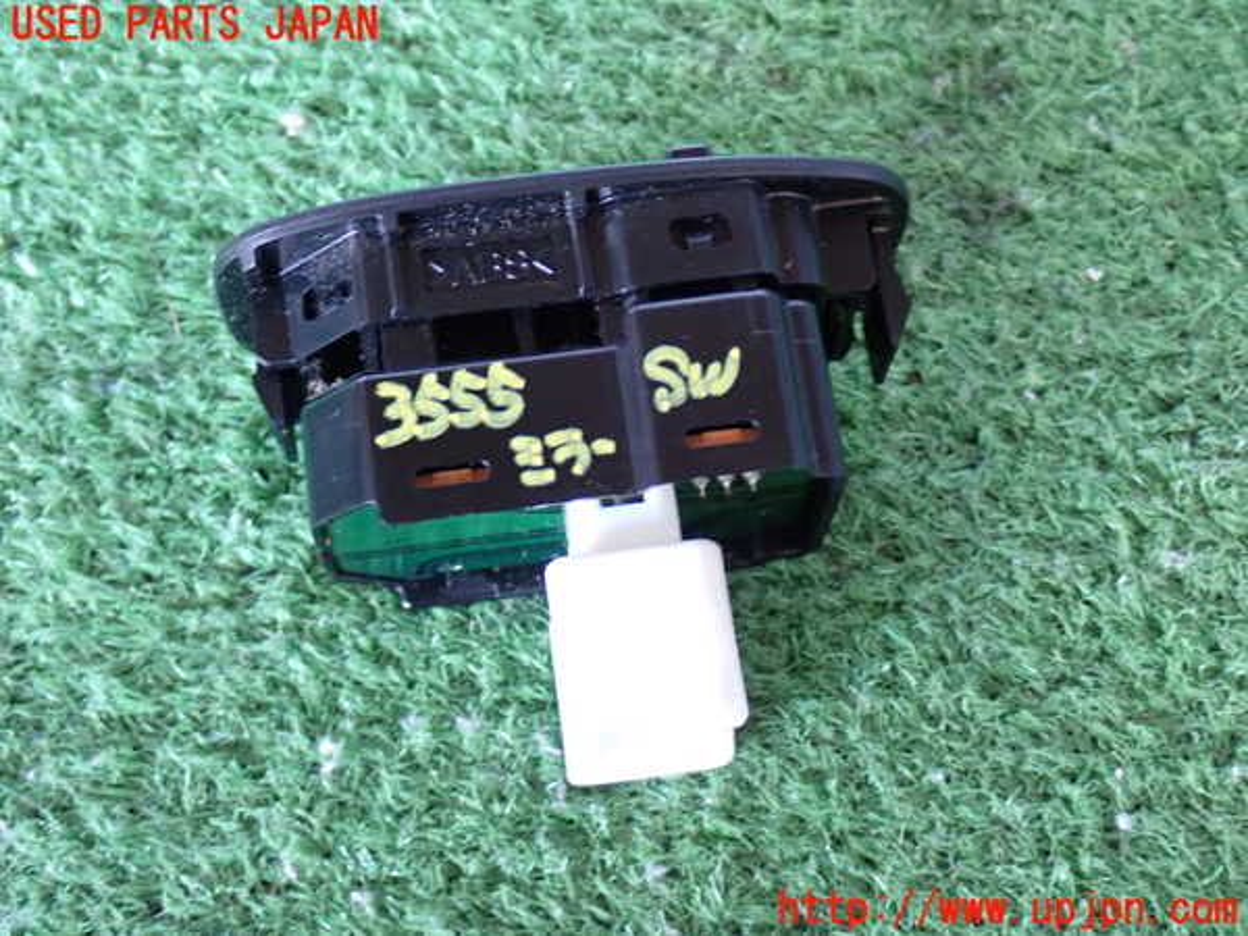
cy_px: 468
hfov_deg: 33.2
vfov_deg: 25.2
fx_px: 2091
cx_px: 624
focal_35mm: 58
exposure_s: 1/20
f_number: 3.5
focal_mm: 10.35
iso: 800
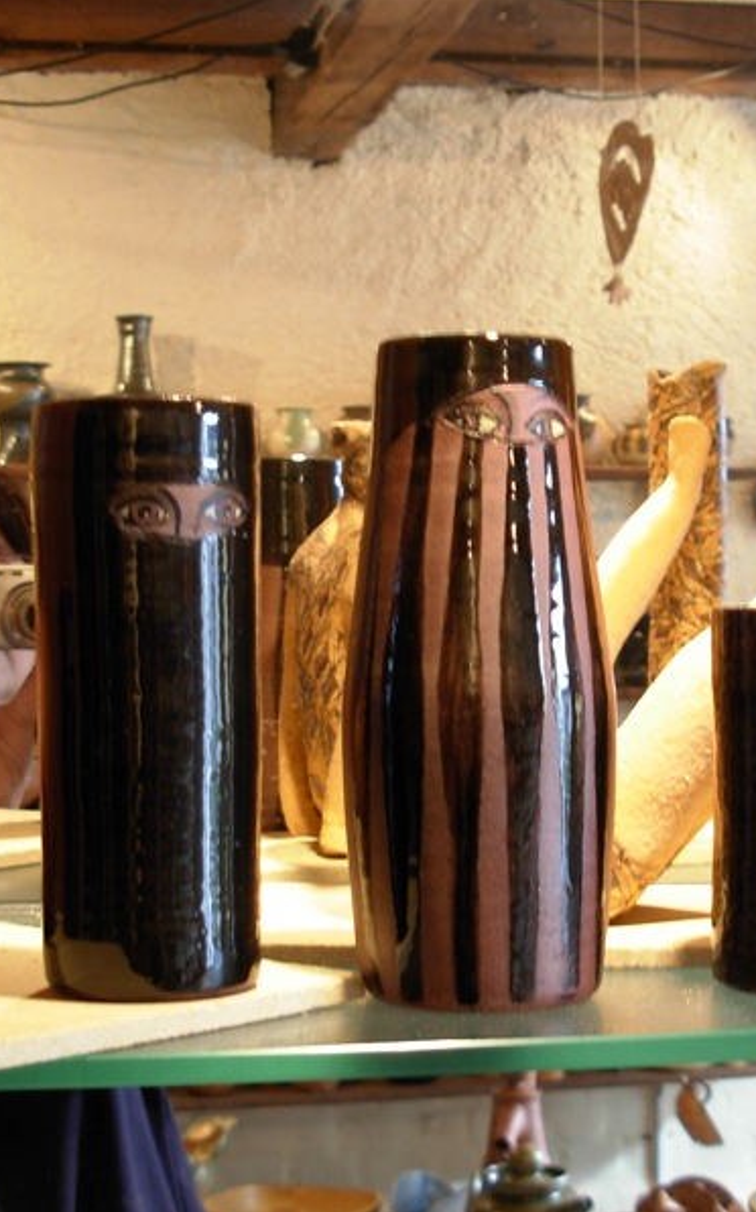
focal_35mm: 74
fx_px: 2442
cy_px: 606
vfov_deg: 27.9
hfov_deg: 17.6
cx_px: 431
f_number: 3.2
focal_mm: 8.5
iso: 79
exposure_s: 1/4.8
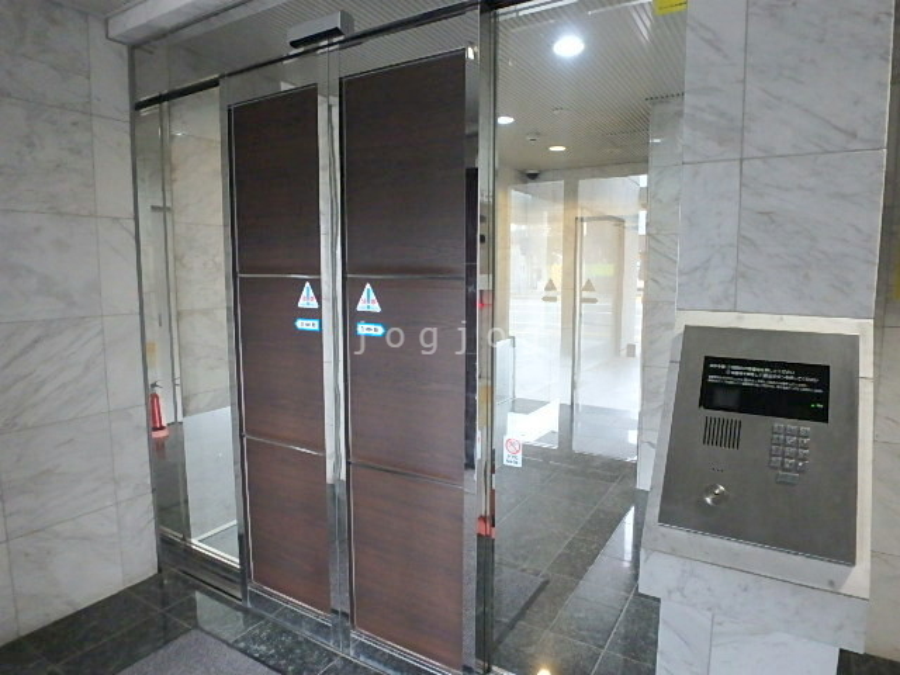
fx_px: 546
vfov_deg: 63.4
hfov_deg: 79.0
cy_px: 338
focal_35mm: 21
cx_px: 450
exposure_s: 1/30
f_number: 3.5
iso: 800
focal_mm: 3.7
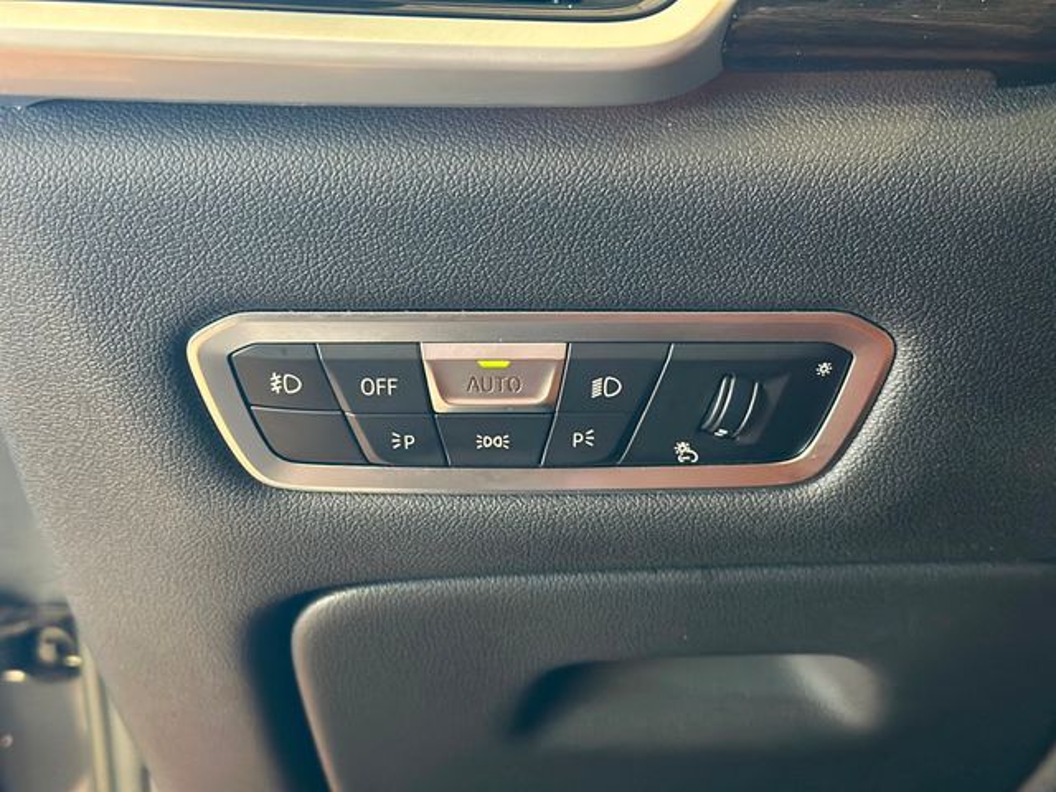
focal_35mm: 48
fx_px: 1464
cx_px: 528
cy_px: 396
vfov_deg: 30.3
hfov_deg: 39.7
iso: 640
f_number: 1.78
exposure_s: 1/40
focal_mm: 6.86
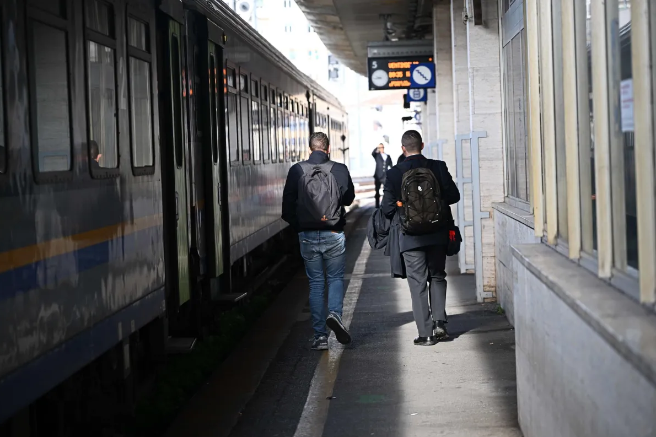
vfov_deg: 11.3
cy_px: 220
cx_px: 326
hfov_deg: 16.9
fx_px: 2204
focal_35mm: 121
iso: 220
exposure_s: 1/160
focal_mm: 120
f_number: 4
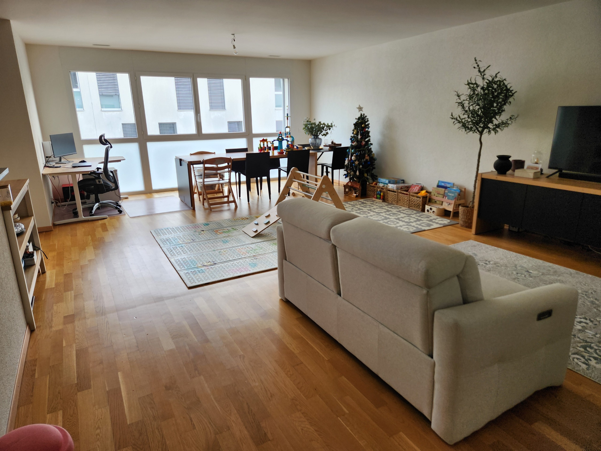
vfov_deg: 58.9
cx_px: 300
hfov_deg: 73.9
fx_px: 399
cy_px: 226
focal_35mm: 23
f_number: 1.8
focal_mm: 5.4
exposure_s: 1/180
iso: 50
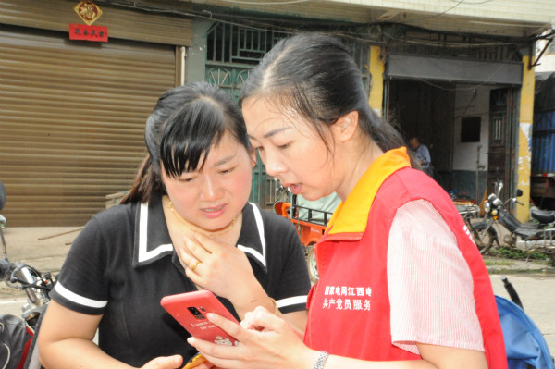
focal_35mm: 62
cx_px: 278
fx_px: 955
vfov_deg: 21.9
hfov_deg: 32.4
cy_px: 184
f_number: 29
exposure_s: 1/250
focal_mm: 62
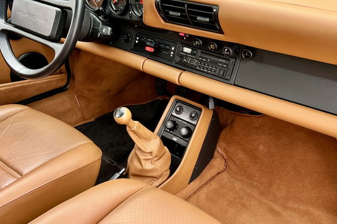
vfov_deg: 35.0
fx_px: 355
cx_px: 184
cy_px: 111
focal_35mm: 38
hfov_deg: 50.7
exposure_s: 1/121
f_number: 1.5
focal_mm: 5.7
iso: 100
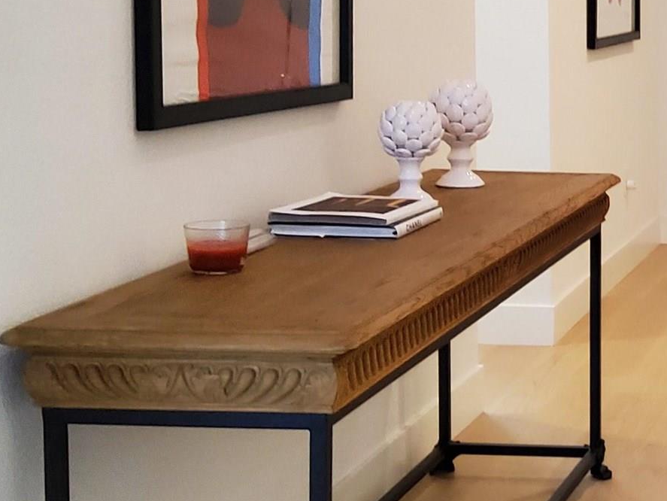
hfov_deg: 20.1
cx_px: 850
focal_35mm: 90
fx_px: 1735
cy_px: 157
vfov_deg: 16.4
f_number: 2
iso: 250
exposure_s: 1/40
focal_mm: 3.08
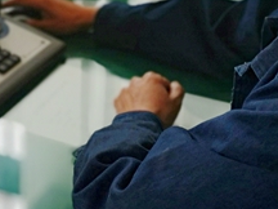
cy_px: 19
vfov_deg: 14.6
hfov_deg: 19.2
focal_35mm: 100
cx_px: 19
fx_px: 803
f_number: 1.8
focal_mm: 3.95
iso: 80
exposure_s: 1/50
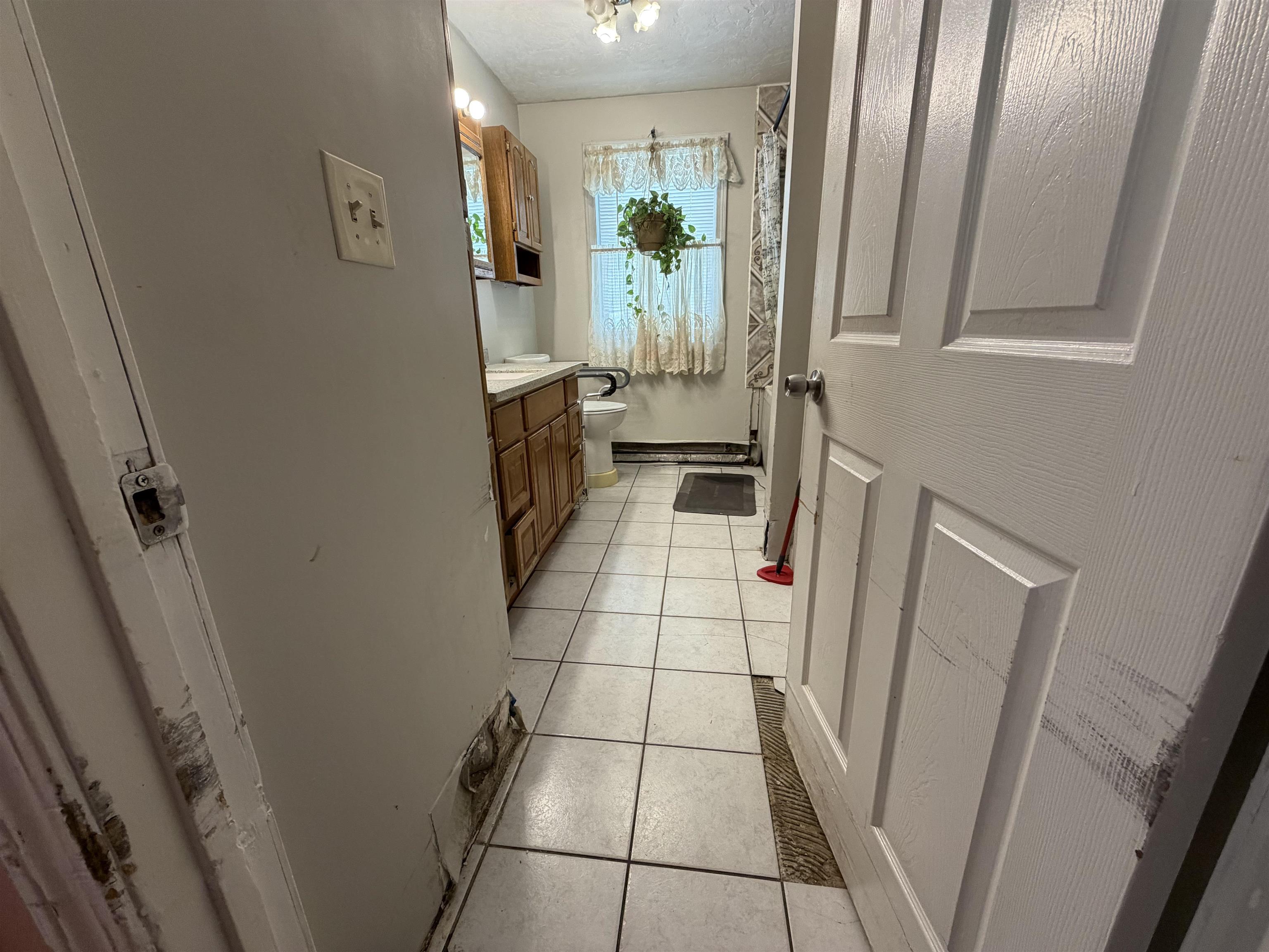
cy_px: 476
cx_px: 634
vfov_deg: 85.7
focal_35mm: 14
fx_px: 513
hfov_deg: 102.1
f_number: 2.2
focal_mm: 2.22
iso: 250
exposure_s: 1/60
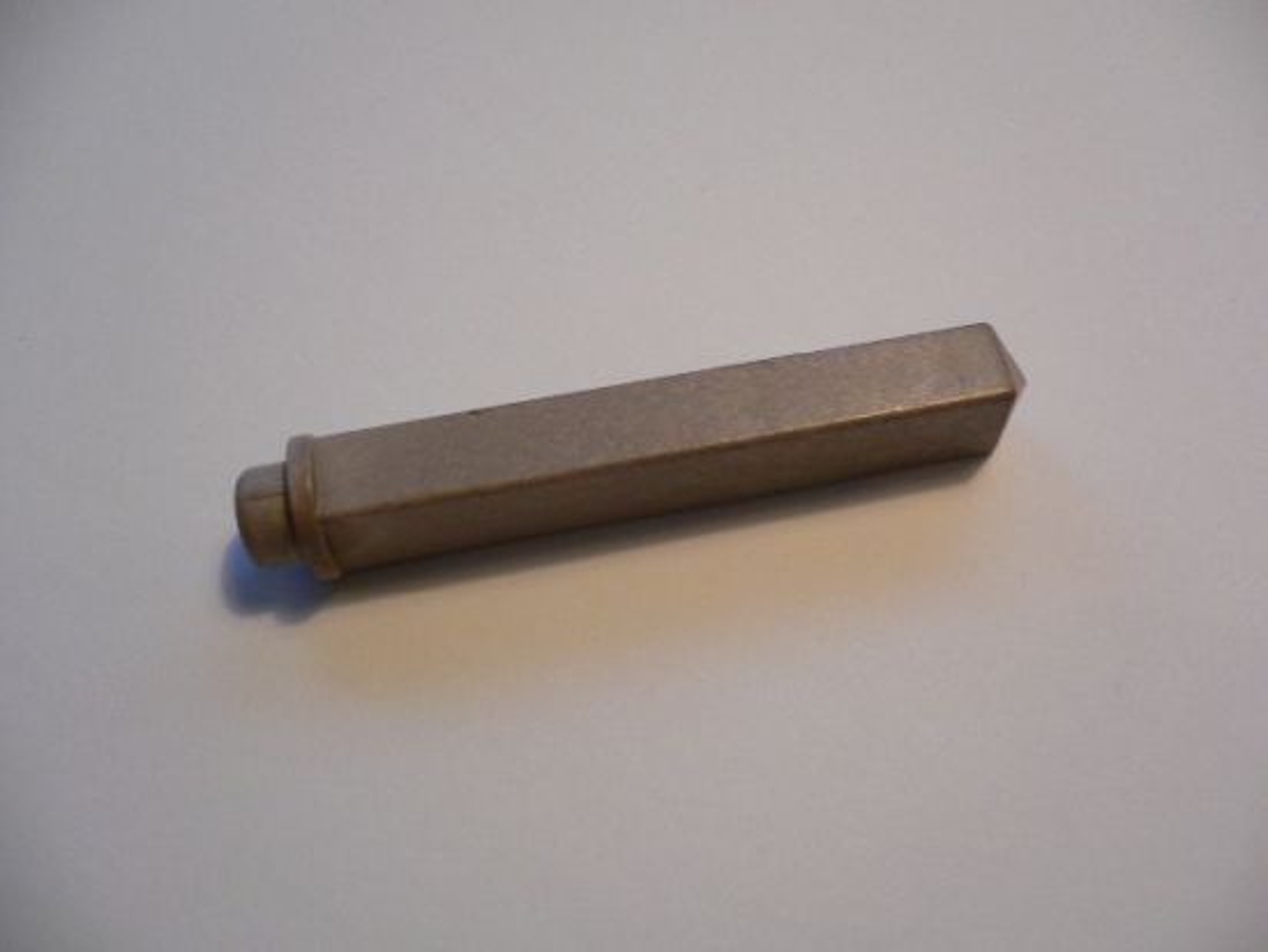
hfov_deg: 52.6
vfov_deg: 40.7
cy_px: 476
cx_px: 634
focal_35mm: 35
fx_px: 1283
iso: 100
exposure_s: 1/30
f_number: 2.8
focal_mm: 5.8
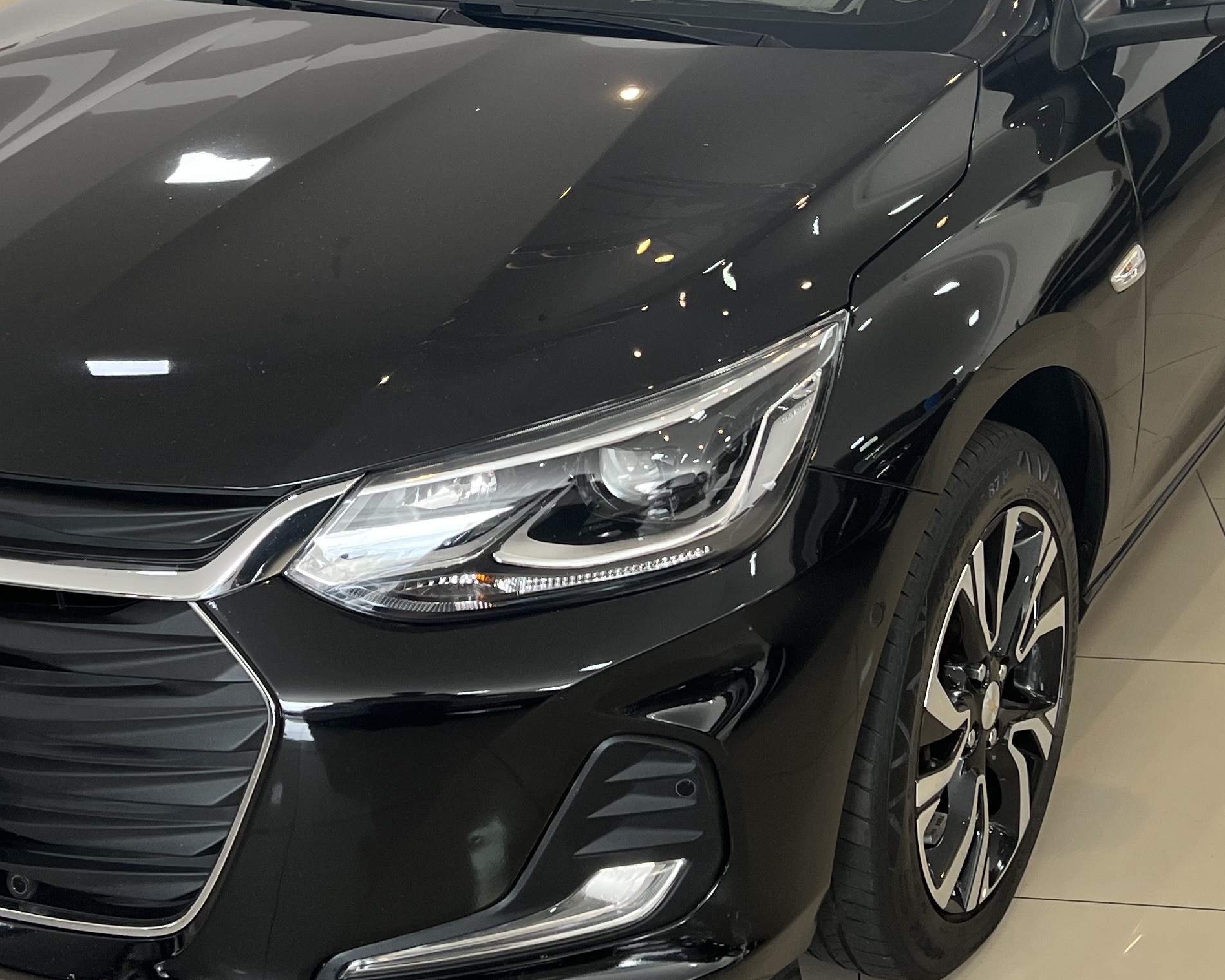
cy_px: 183
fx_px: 1958
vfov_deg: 27.5
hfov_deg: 34.7
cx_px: 578
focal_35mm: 54
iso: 100
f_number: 1.5
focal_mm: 5.7
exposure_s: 1/120
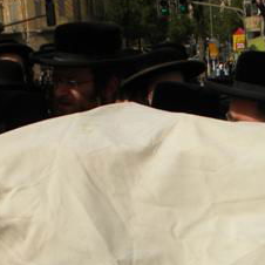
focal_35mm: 70
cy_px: 175
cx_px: 162
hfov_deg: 24.6
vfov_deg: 24.5
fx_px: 606
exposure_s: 1/667
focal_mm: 5
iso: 80
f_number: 7
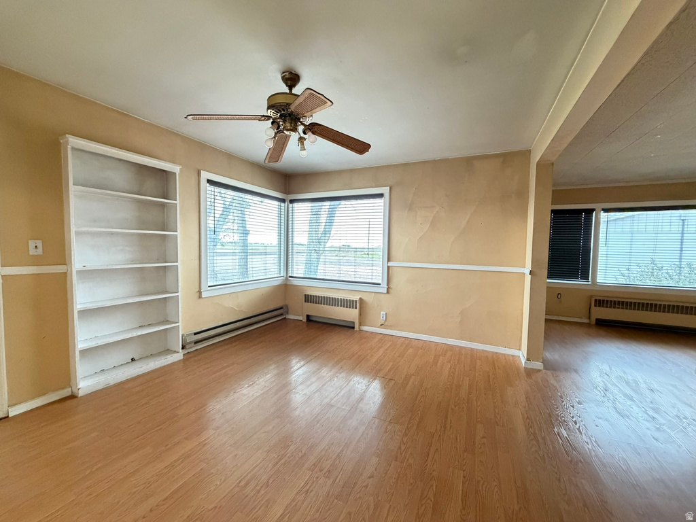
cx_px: 348
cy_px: 261
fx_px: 281
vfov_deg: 85.7
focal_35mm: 14
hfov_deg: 102.1
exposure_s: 1/60
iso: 640
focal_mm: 2.22
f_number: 2.2
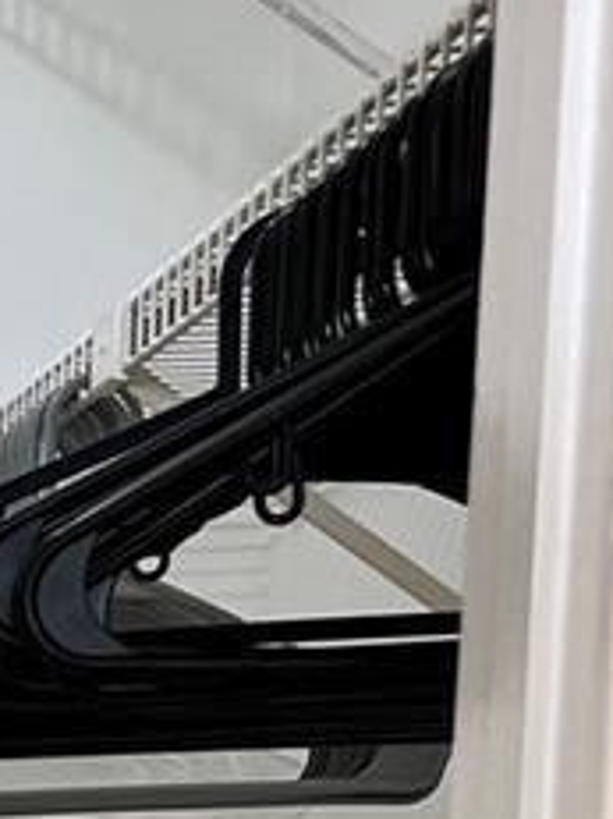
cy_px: 1464
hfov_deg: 9.6
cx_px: -914
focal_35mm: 135
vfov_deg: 13.2
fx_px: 3190
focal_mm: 5.7
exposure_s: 1/120
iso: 100
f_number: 1.5
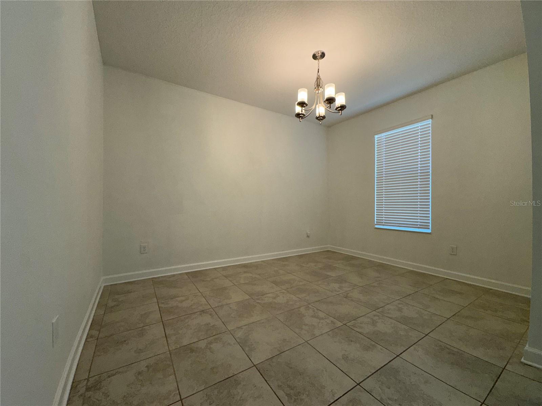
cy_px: 203
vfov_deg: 85.7
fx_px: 219
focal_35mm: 14
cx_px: 271
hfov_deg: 102.1
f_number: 2.2
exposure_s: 1/120
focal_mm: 2.22
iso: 125
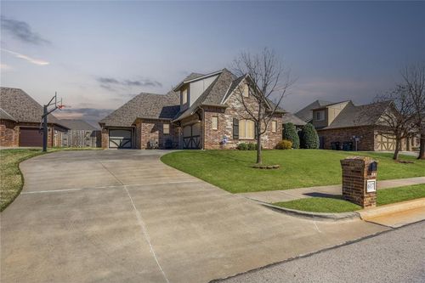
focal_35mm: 17
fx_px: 201
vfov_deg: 70.4
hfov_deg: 93.3
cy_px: 142
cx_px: 212
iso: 250
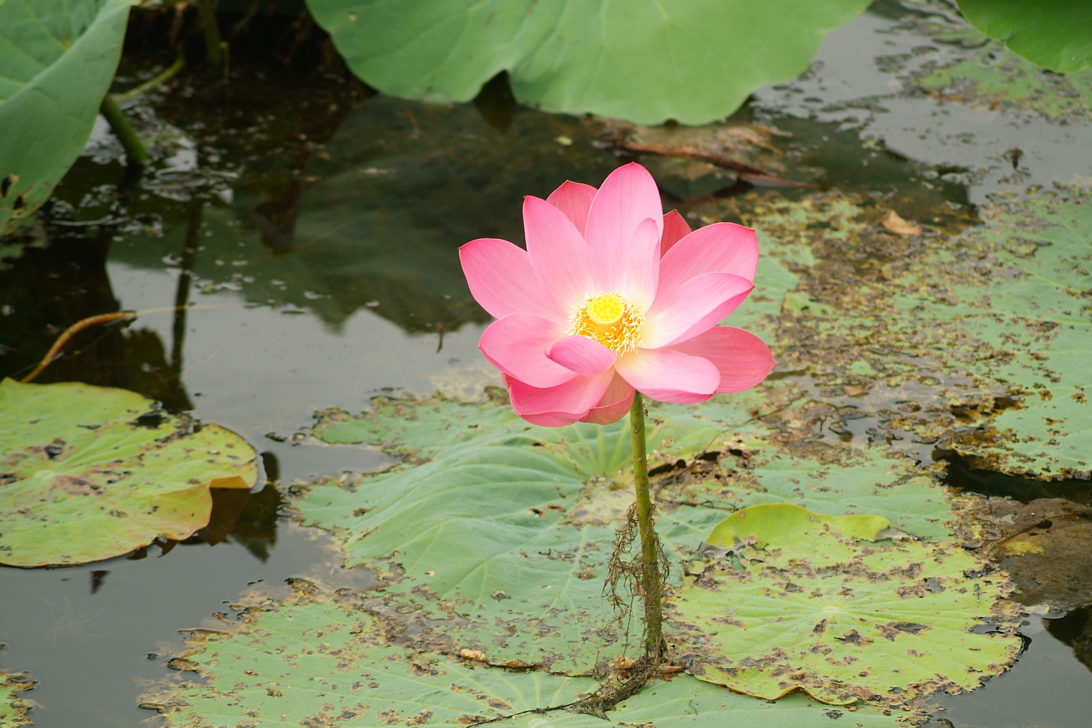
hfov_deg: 11.0
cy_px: 311
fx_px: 5671
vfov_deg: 7.3
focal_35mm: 187
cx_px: 589
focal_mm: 102
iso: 200
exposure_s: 1/350
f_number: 4.8
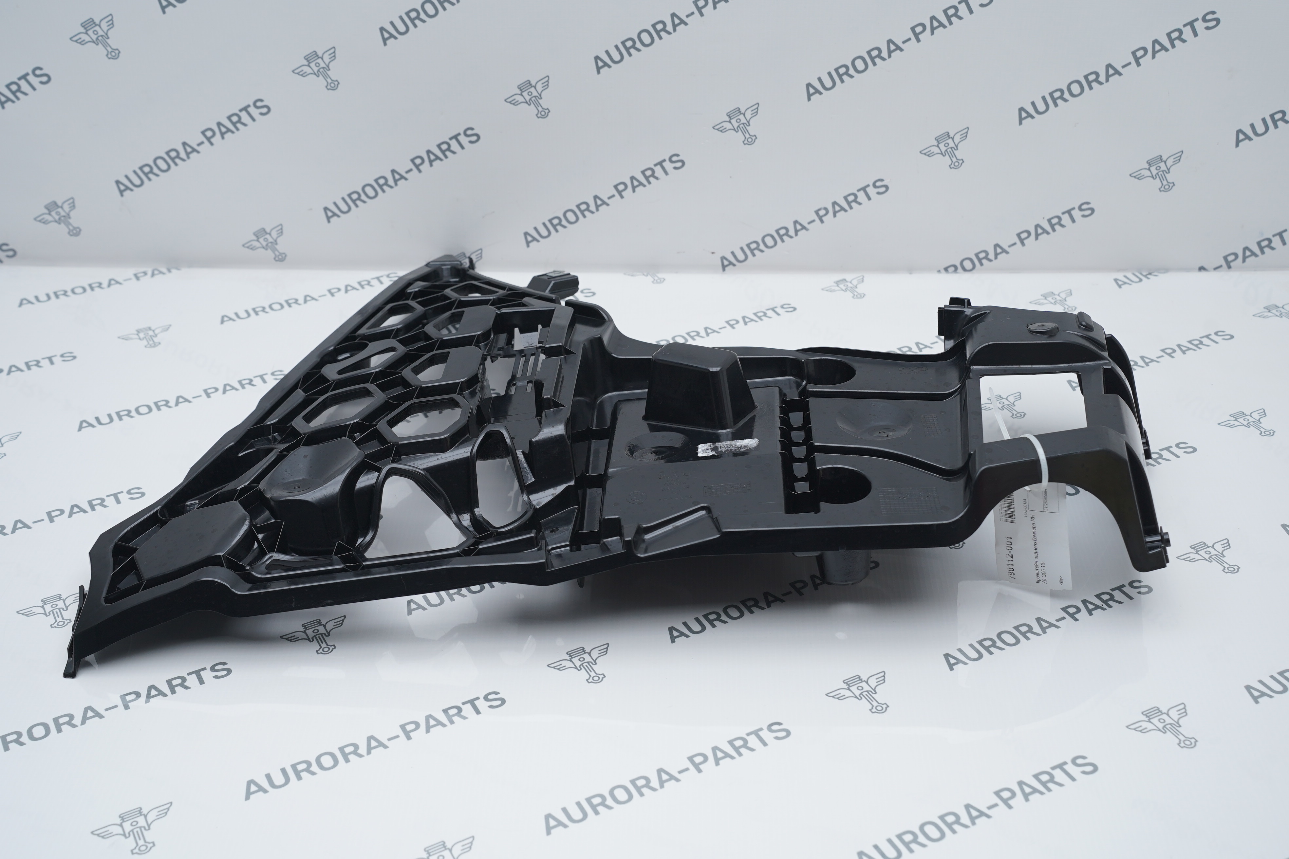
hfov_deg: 43.6
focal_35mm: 45
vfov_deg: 29.9
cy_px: 430
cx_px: 644
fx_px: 1611
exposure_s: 1/160
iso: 500
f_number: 6.3
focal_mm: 45
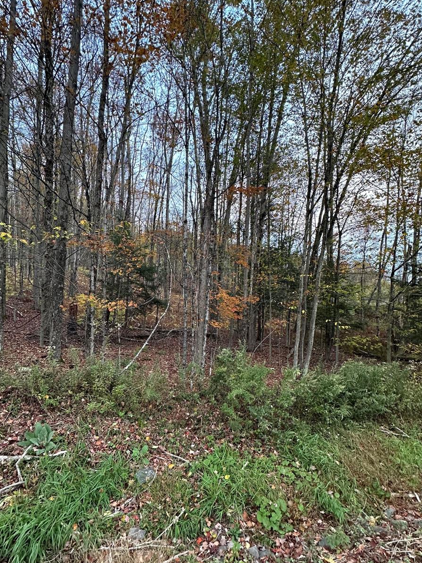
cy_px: 300
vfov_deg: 87.6
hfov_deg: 71.5
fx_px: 293
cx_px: 196
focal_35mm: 18
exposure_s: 1/99
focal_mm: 2.2
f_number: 2.2
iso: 200
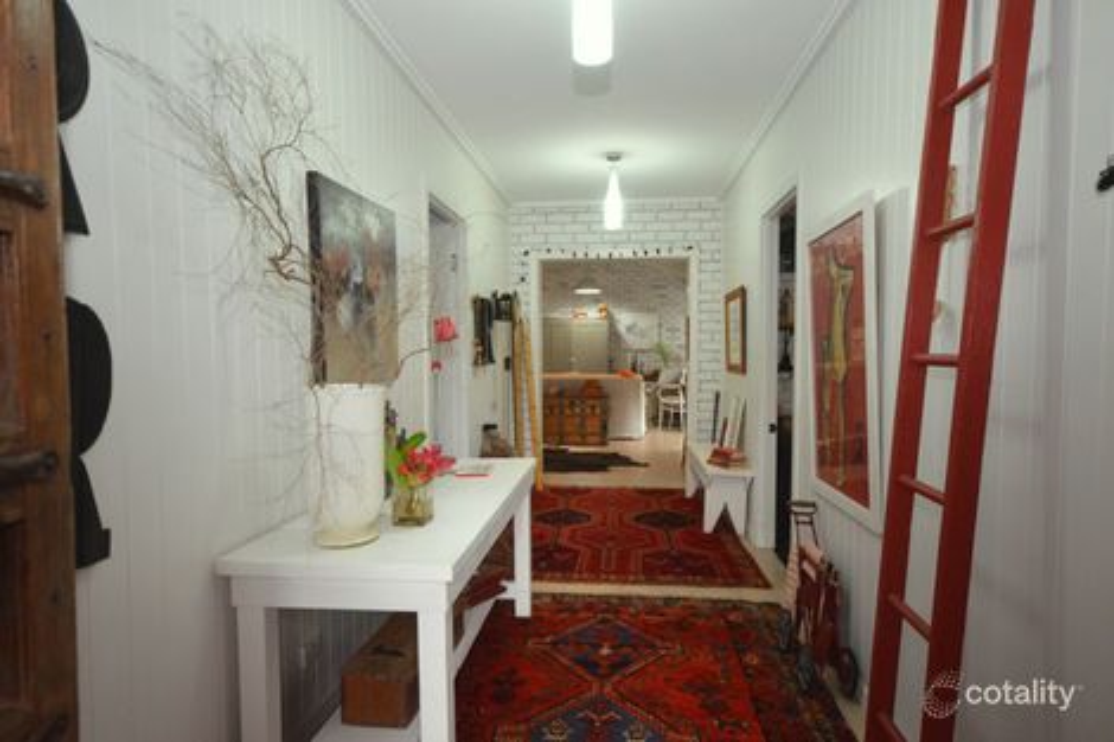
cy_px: 371
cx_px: 557
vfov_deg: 59.5
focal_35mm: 21
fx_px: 650
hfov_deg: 81.2
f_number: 4.8
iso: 1600
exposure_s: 1/60
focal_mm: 14
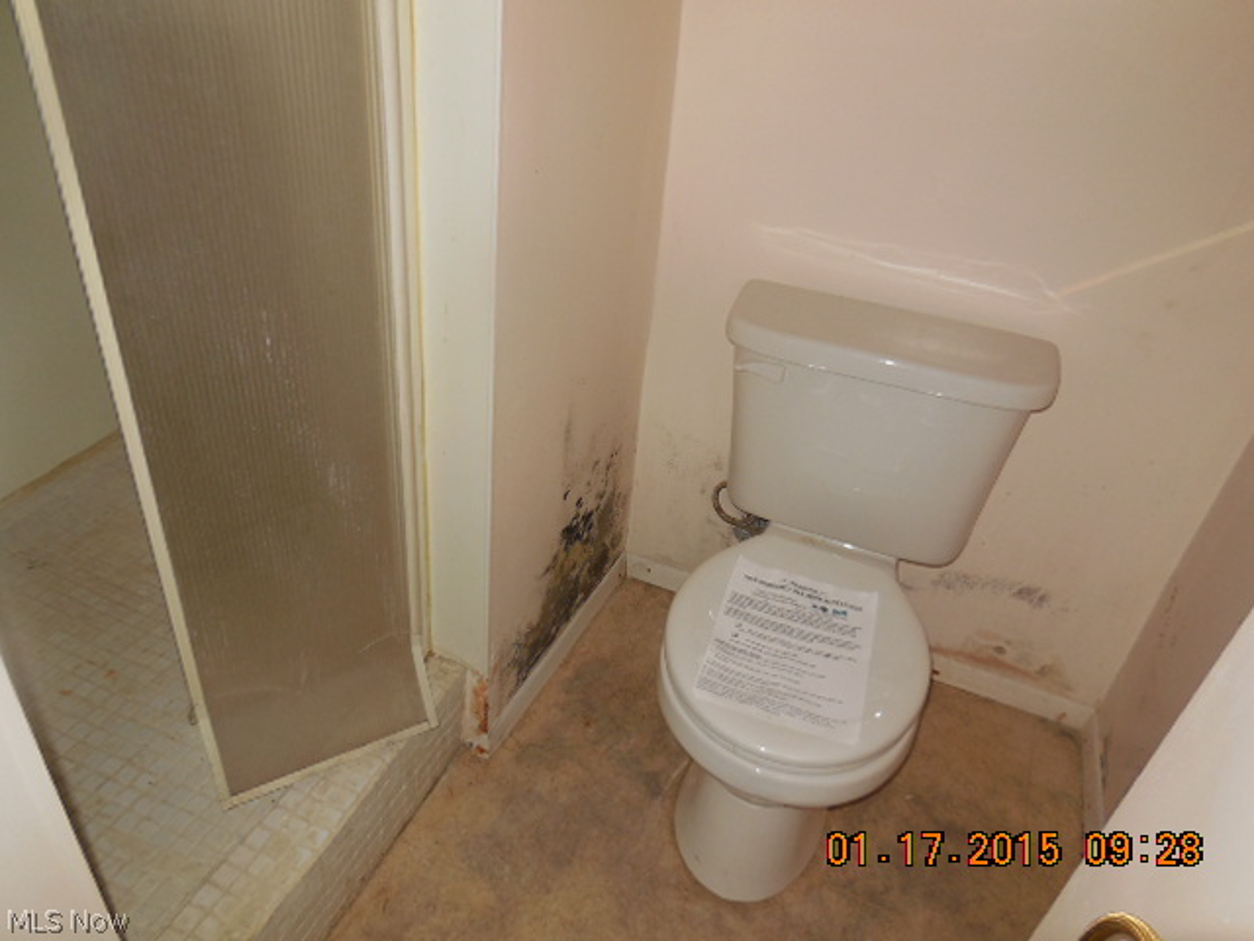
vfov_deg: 54.9
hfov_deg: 69.4
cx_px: 627
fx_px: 906
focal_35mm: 25
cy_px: 470
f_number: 3.1
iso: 200
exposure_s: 1/25
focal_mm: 4.5
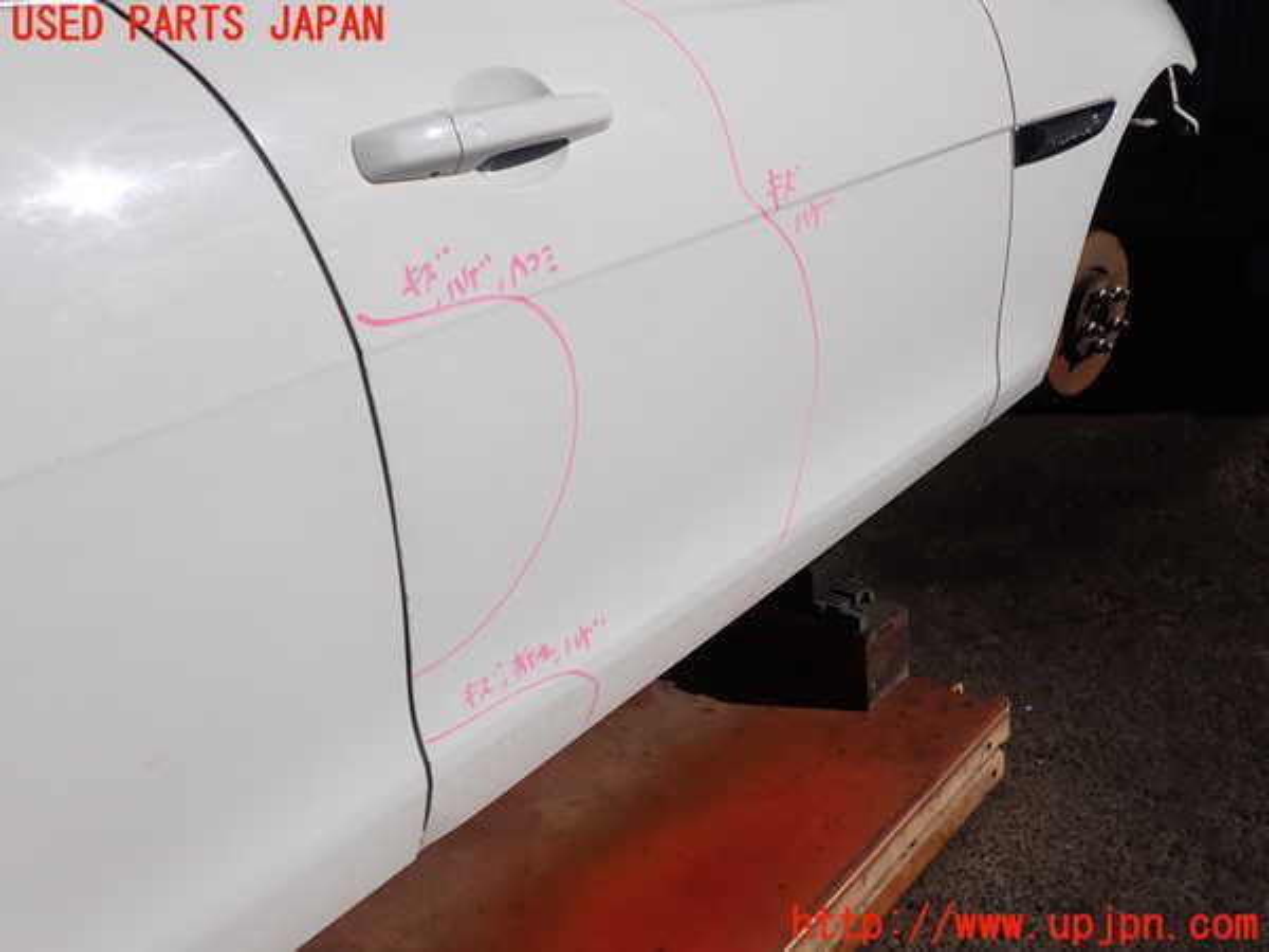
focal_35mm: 30
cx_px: 634
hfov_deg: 60.0
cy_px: 476
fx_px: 1100
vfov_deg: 46.8
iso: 100
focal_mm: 5.4
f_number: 9
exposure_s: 1/500
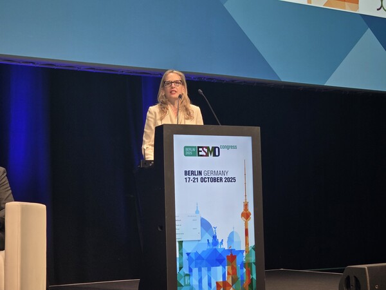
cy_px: 145
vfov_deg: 21.3
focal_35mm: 69
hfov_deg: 28.2
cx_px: 193
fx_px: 769
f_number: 2.4
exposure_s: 1/50
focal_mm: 7
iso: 100
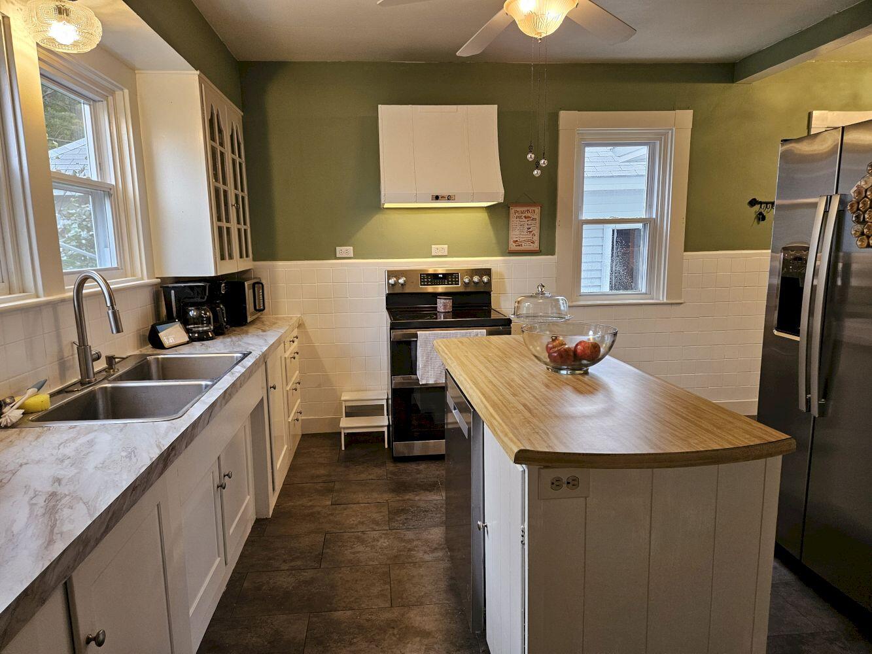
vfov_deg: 58.9
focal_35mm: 23
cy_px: 327
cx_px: 436
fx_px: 579
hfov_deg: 73.9
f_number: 1.8
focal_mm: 5.4
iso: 400
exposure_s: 1/120
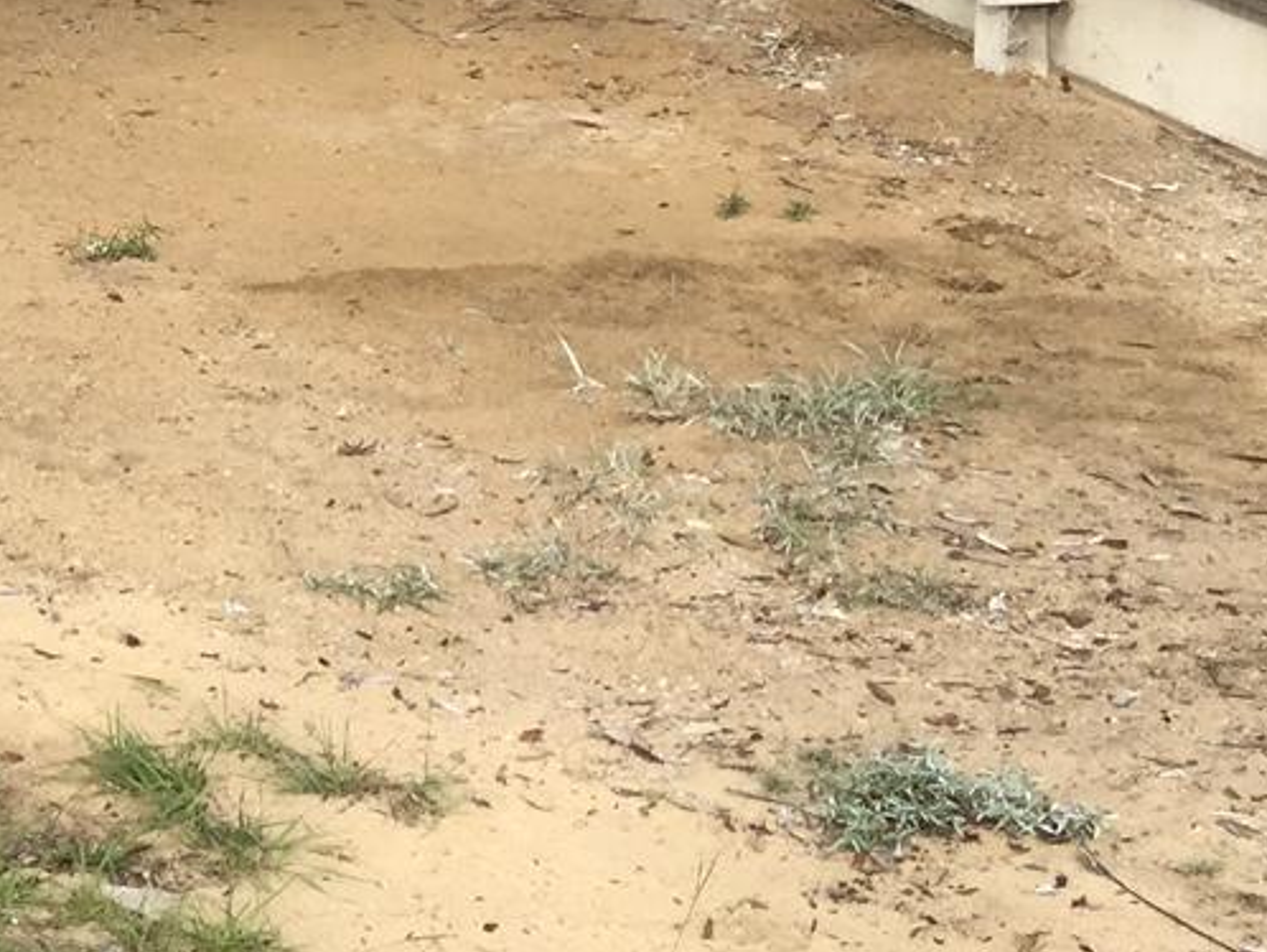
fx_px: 3479
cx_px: -593
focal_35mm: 95
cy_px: -339
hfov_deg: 18.5
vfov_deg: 14.8
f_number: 2.2
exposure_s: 1/557
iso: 32
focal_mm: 4.15
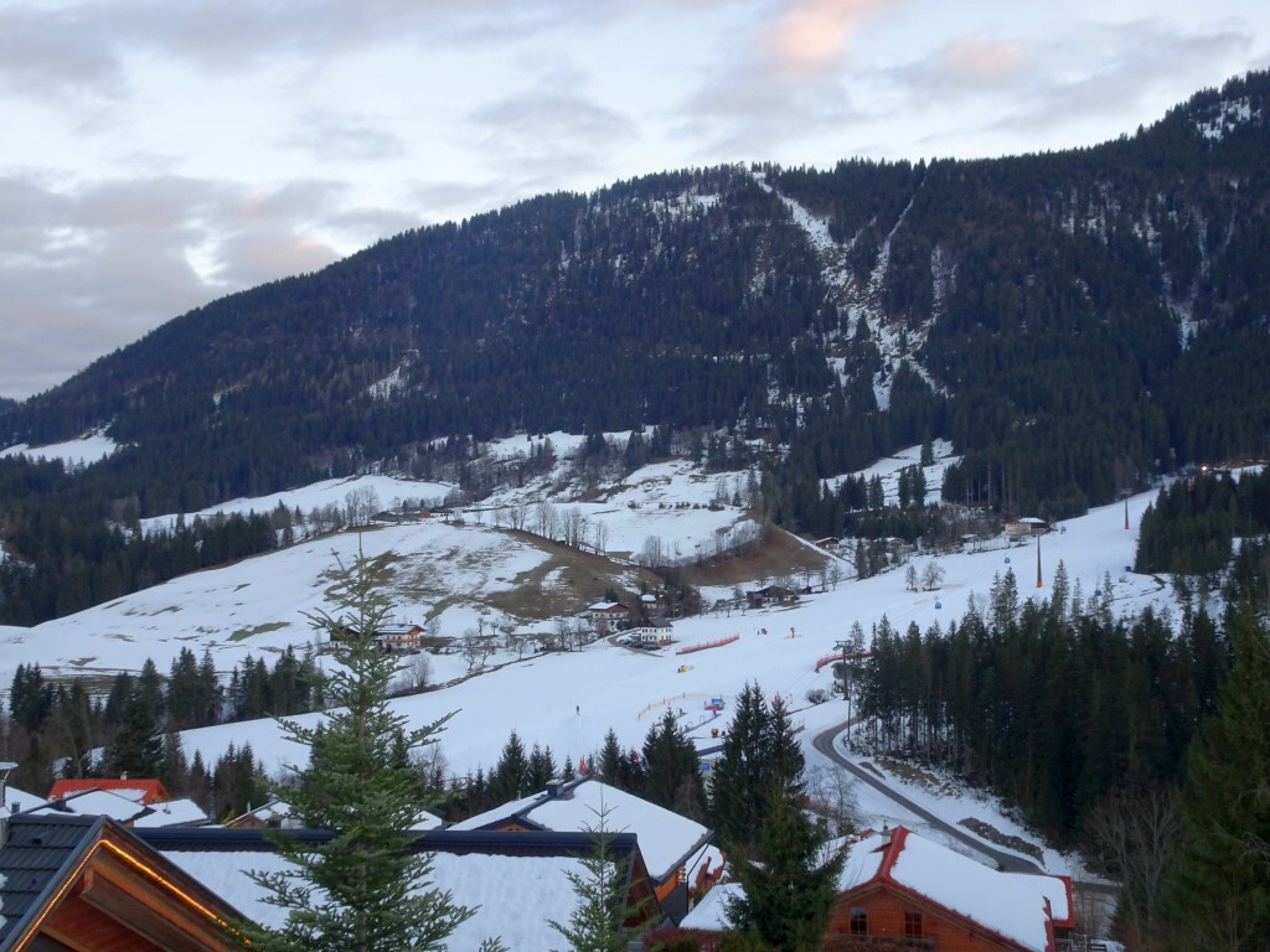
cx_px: 635
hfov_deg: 52.6
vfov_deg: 40.7
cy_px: 476
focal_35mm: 35
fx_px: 1284
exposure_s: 1/40
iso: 125
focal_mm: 5.98
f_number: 4
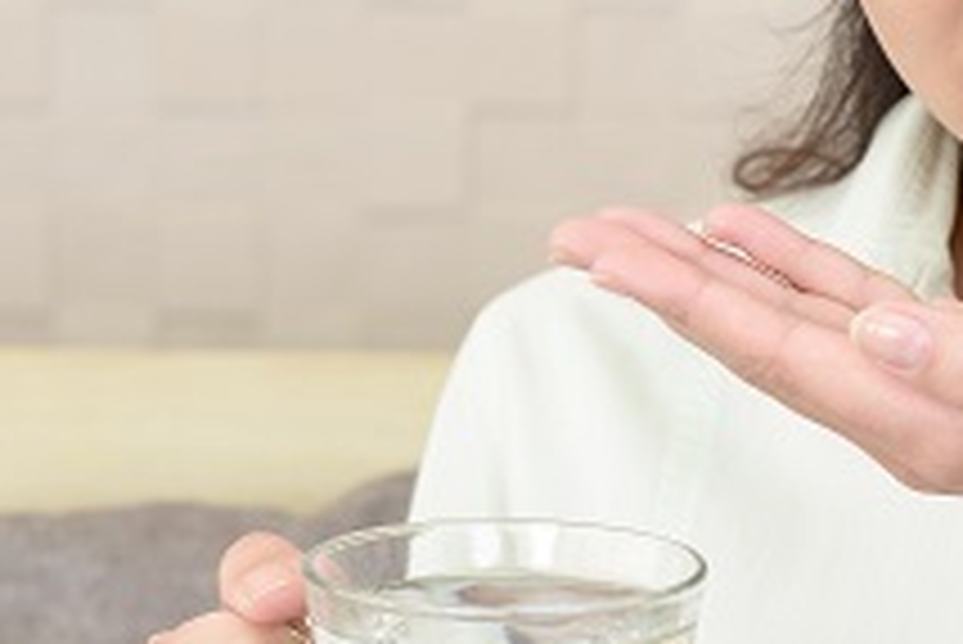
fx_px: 3747
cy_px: 333
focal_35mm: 140
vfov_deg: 9.8
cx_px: 824
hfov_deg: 14.5
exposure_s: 1/100
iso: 160
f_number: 5
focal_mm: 50
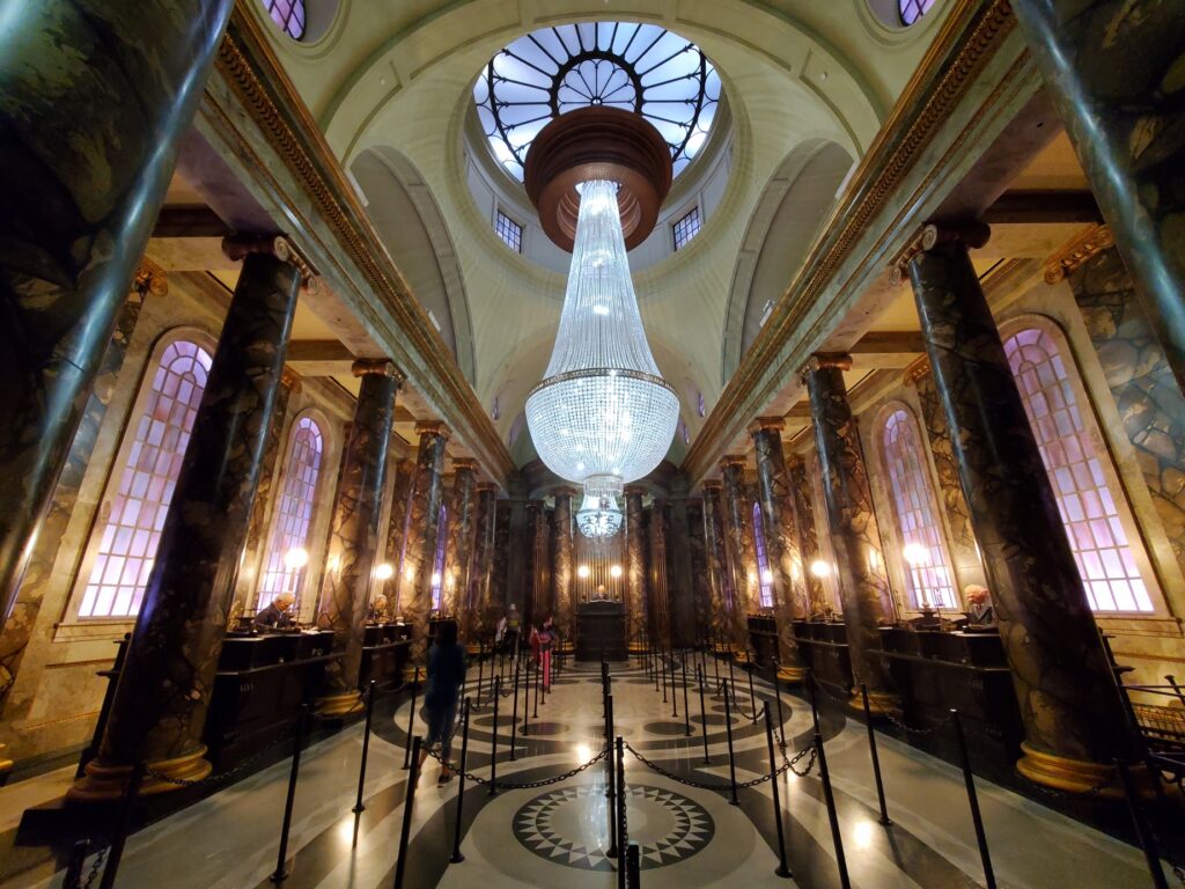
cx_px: 592
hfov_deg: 106.2
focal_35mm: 13
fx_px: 445
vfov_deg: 89.9
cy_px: 444
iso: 1000
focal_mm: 1.8
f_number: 2.2
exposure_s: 1/24
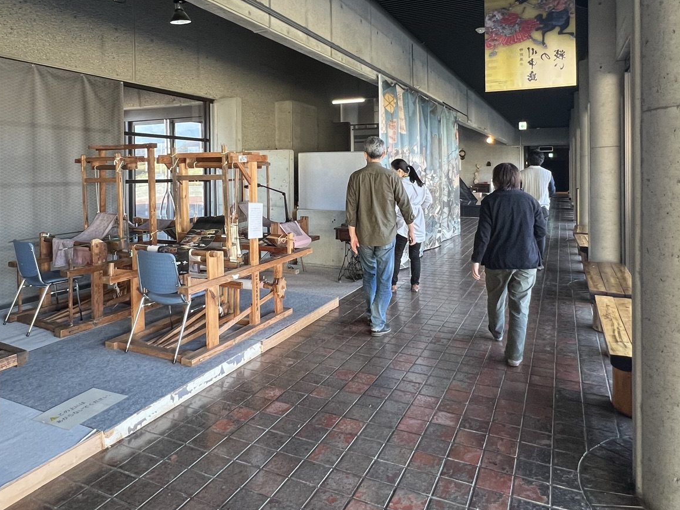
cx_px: 324
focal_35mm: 23
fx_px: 452
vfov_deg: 57.7
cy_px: 173
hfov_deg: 73.9
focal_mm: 1.57
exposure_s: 1/60
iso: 160
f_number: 1.8
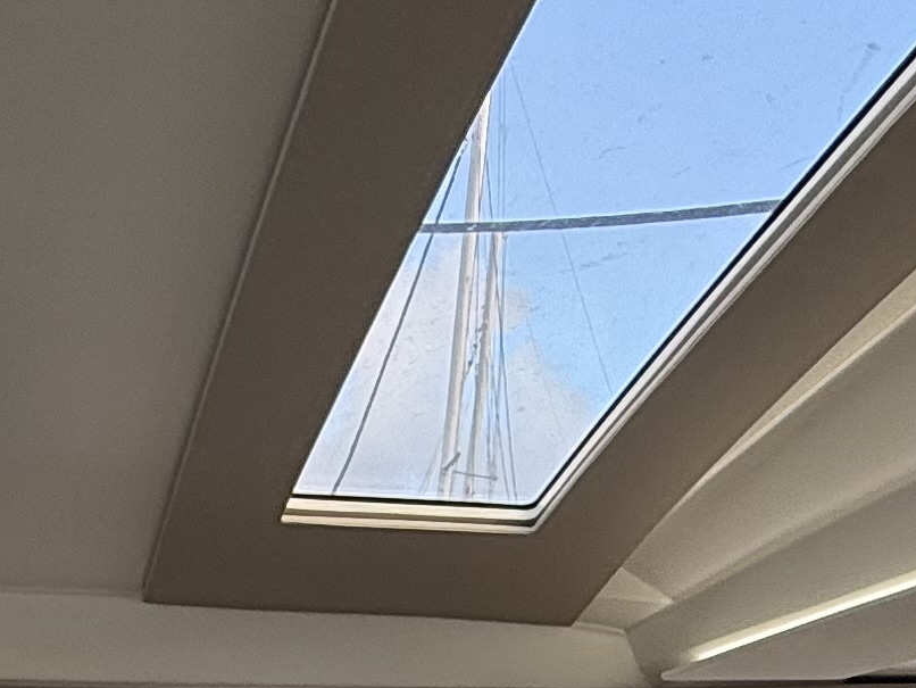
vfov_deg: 19.3
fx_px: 1853
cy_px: 919
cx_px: 326
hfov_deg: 27.6
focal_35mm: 70
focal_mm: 2.22
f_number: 2.2
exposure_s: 1/188
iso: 64
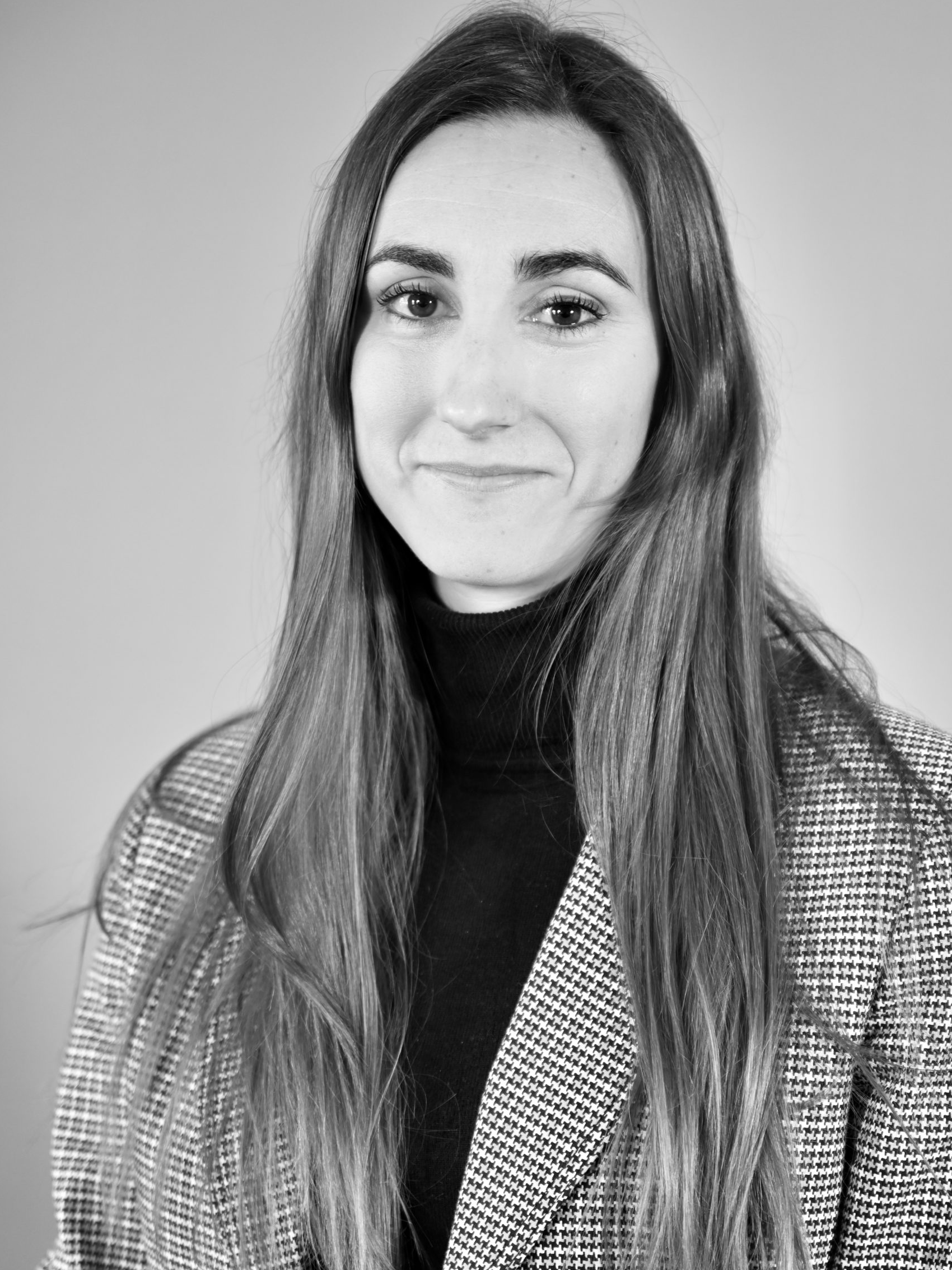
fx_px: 2787
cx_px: 477
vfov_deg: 25.7
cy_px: 657
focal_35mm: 76
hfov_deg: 19.4
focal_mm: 70
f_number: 3.2
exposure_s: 1/40
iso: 400
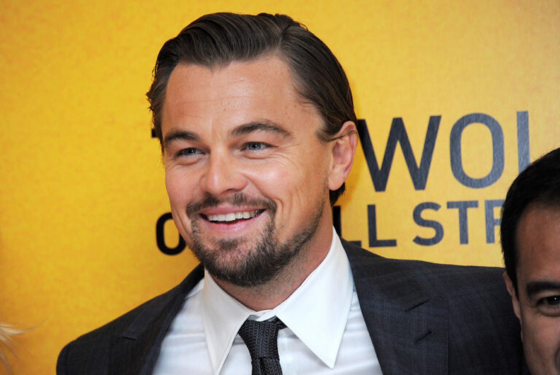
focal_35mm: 300
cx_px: 280
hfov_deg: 6.9
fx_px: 4672
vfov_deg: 4.6
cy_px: 188
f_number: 5.6
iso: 1600
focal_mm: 300
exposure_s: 1/100
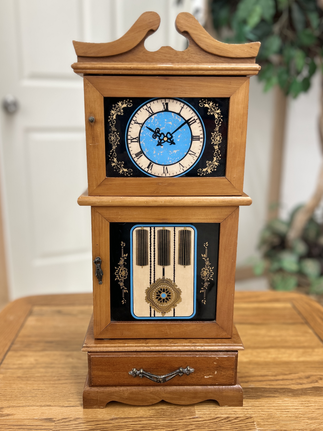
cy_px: 216
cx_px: 162
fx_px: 323
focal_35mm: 26
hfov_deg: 53.1
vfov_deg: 67.3
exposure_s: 1/60
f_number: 1.5
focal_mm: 5.7
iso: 64
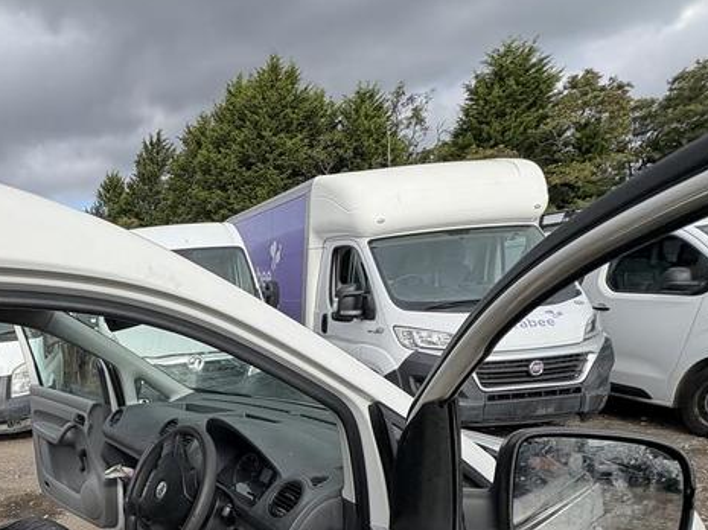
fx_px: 552
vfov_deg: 45.6
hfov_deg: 58.3
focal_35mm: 27
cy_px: 493
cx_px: 105
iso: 50
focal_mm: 2.22
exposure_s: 1/620
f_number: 2.2
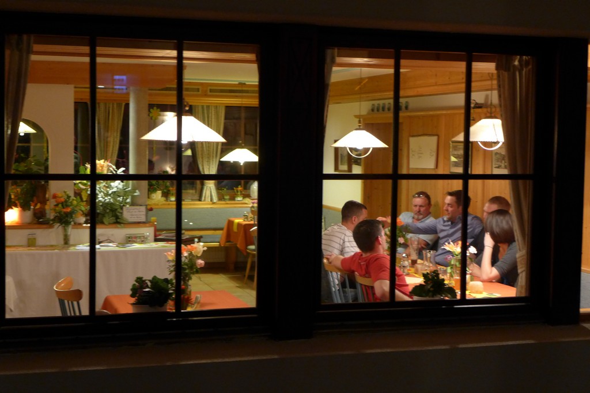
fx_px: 983
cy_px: 196
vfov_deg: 22.6
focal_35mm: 60
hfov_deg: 33.4
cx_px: 295
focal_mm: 11.8
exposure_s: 1/15
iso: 400
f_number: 2
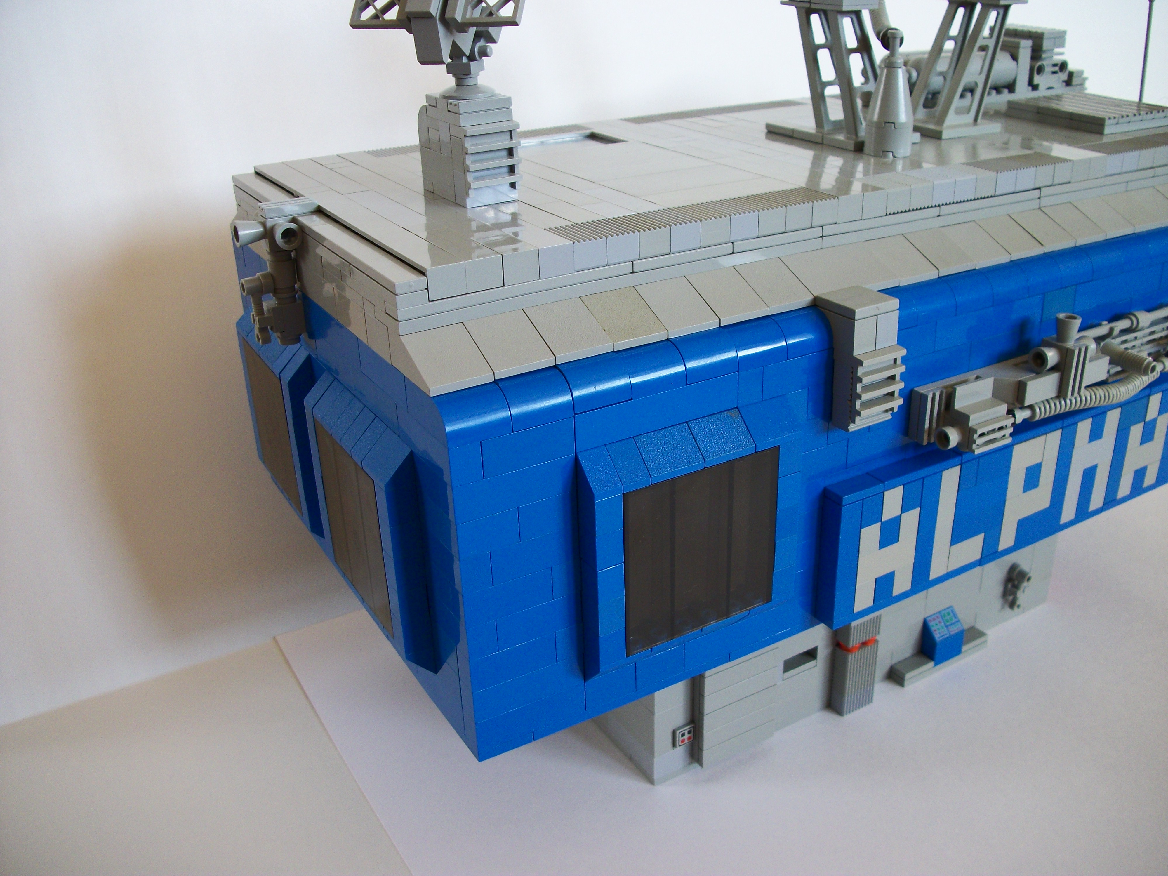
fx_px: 1080
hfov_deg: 56.8
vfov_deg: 44.2
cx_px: 584
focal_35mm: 32
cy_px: 438
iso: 122
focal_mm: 5.7
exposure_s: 1/30
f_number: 2.9
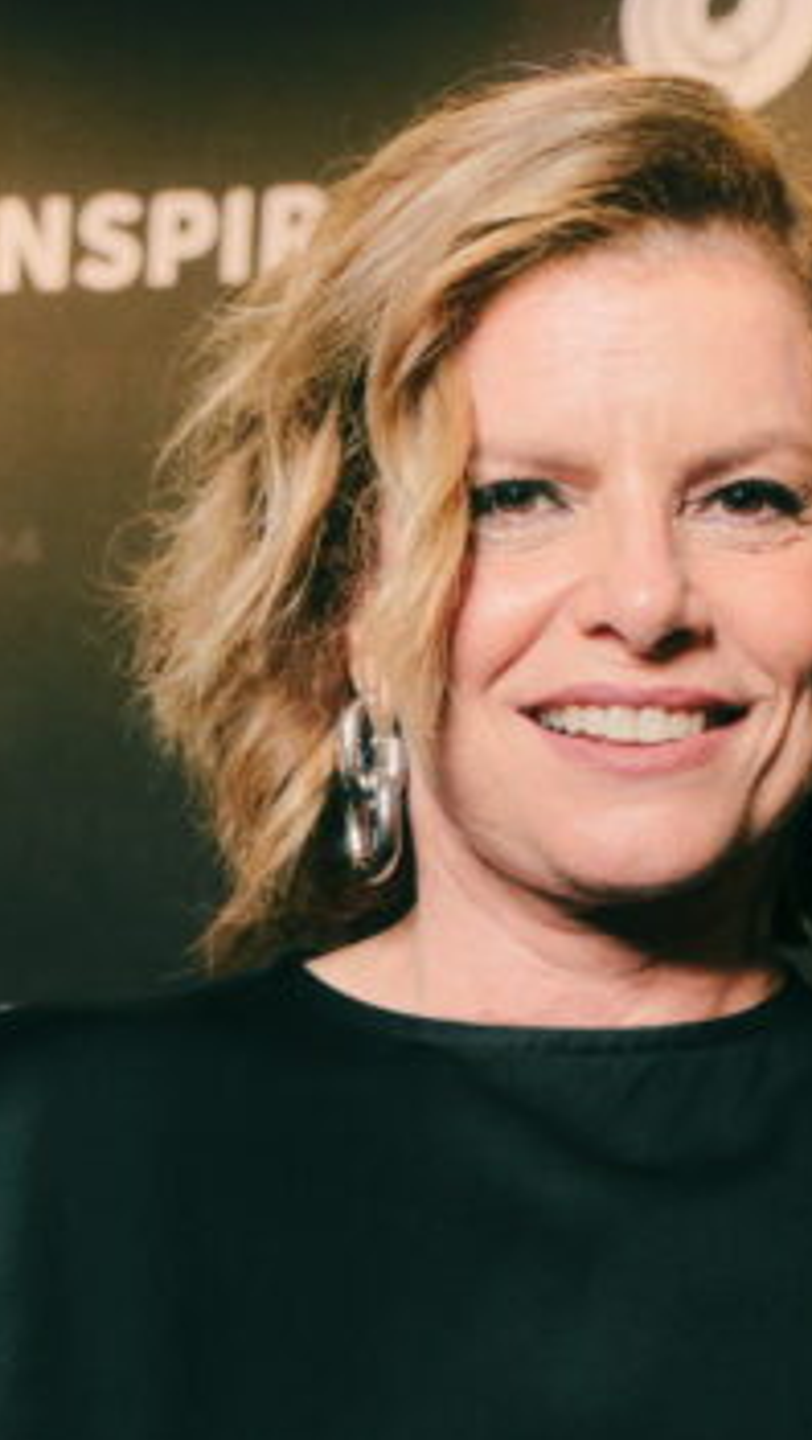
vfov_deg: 14.8
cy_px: 2183
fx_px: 5118
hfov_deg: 9.1
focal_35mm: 134
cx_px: 443
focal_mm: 25.7
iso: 1000
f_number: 4
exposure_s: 1/100
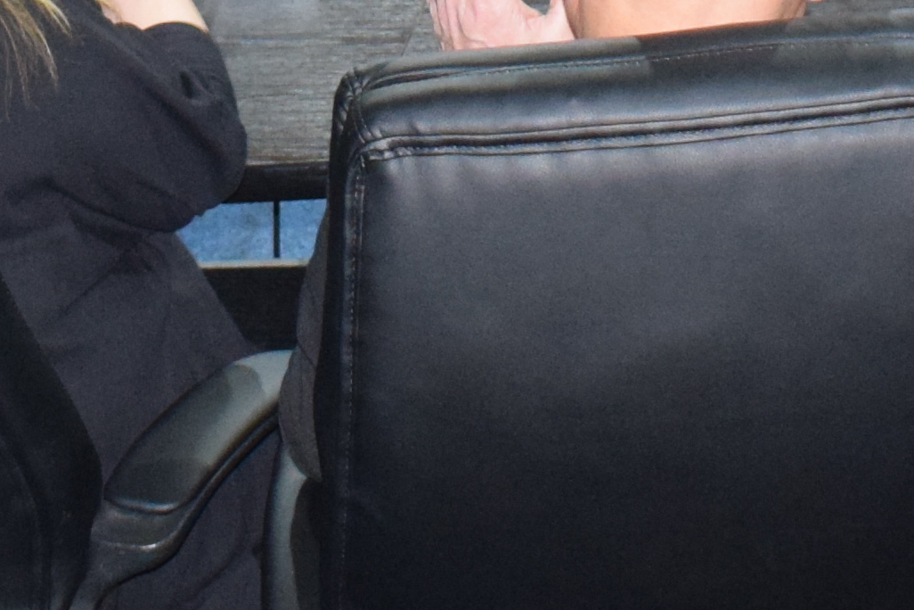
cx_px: 169
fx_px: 4900
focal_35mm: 193
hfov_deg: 10.6
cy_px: -787
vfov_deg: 6.8
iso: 1800
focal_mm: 22
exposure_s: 1/60
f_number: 3.8
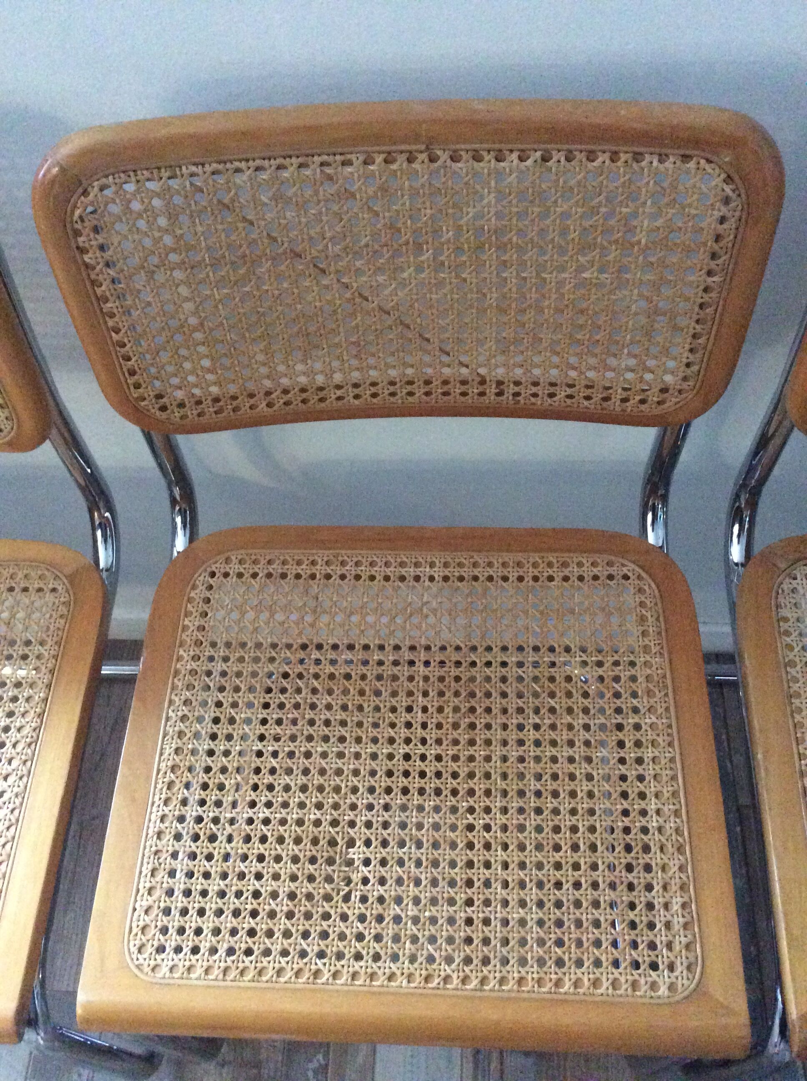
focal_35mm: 32
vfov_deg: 56.9
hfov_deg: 44.1
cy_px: 540
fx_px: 997
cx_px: 404
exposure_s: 1/17
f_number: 2.4
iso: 500
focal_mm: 3.3
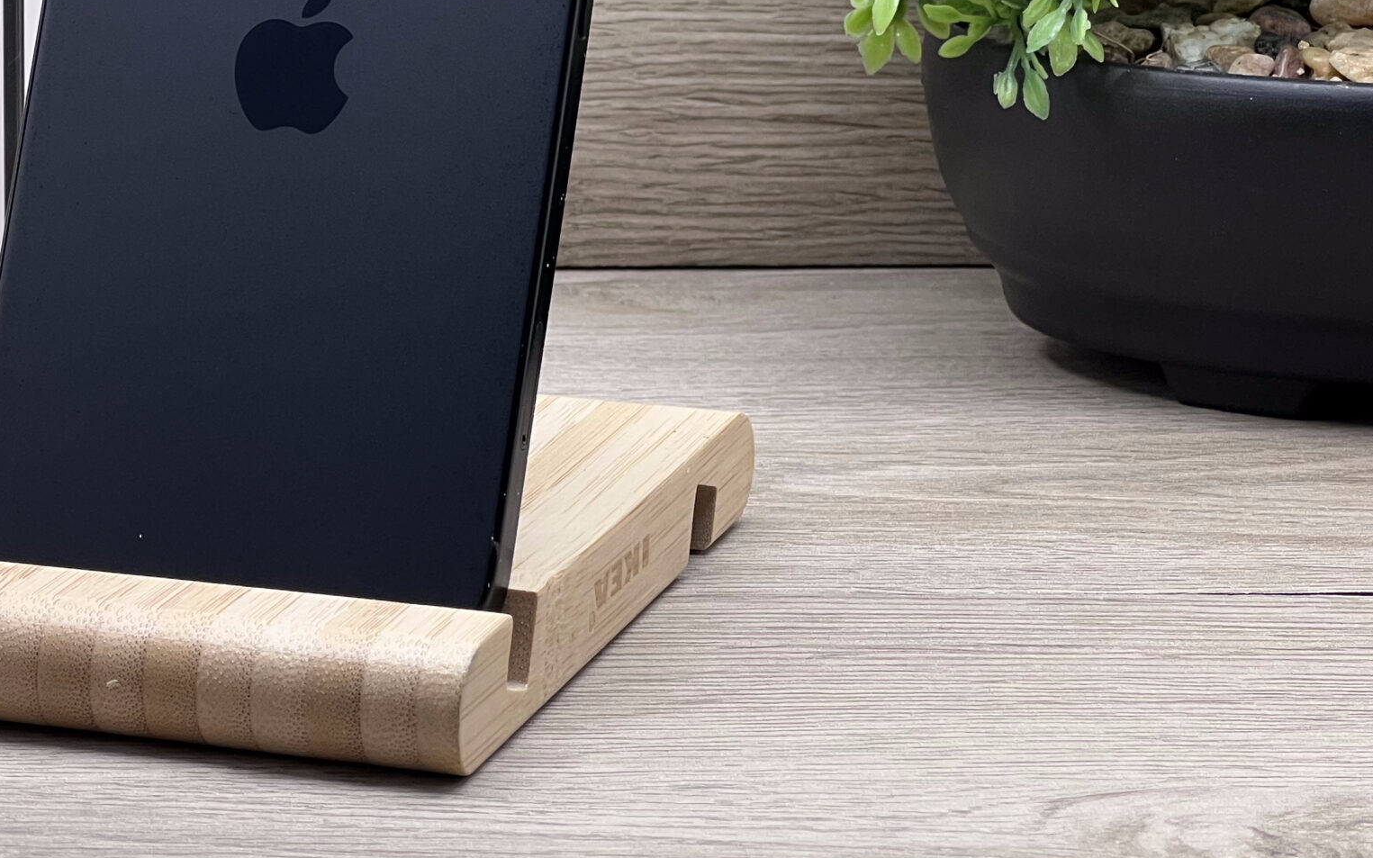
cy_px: 74
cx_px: 270
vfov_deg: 9.5
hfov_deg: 15.2
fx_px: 5126
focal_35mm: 137
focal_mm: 9
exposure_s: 1/100
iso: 100
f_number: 2.8
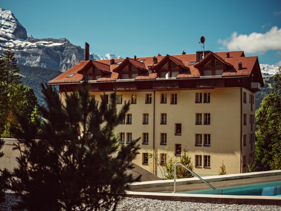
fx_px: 357
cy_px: 106
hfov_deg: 42.9
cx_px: 140
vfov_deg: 32.9
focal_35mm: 44
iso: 80
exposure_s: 1/4000
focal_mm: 55
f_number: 1.7
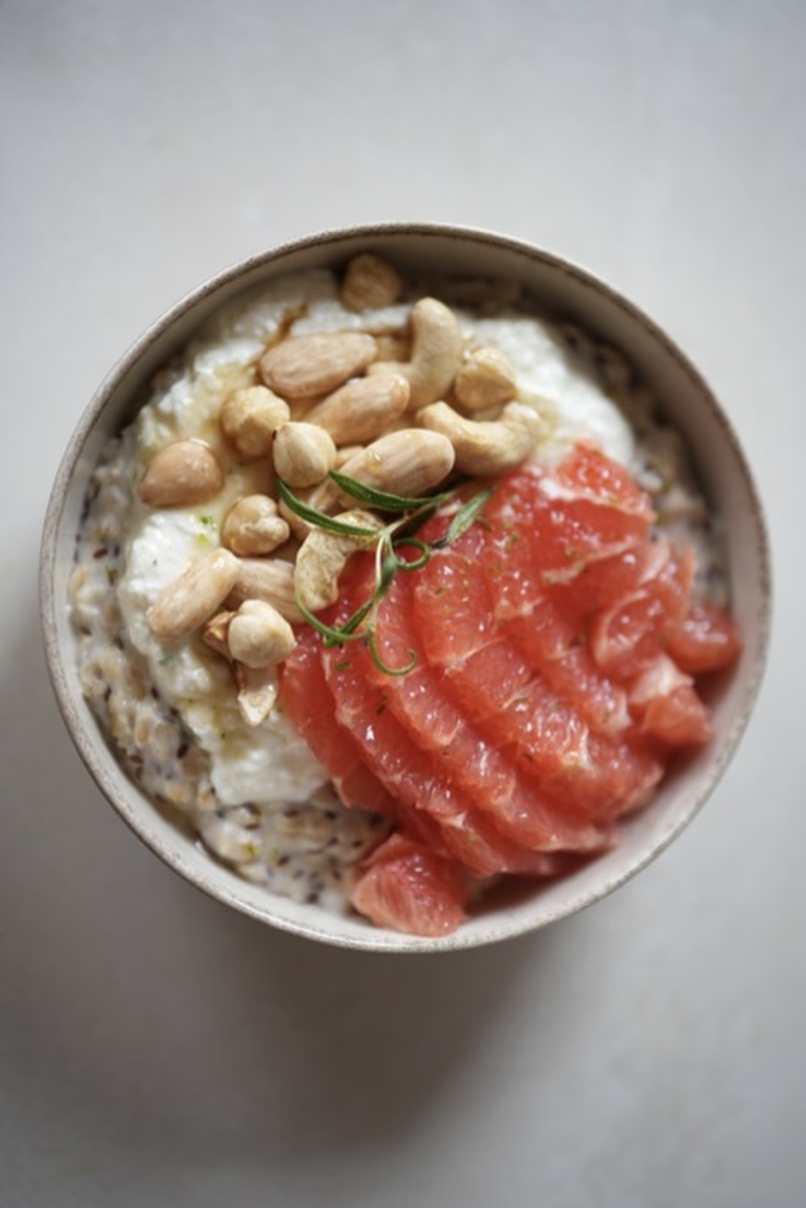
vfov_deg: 39.6
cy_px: 604
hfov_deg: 27.0
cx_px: 403
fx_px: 1679
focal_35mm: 50
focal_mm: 50
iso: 250
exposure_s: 1/50
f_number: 1.2
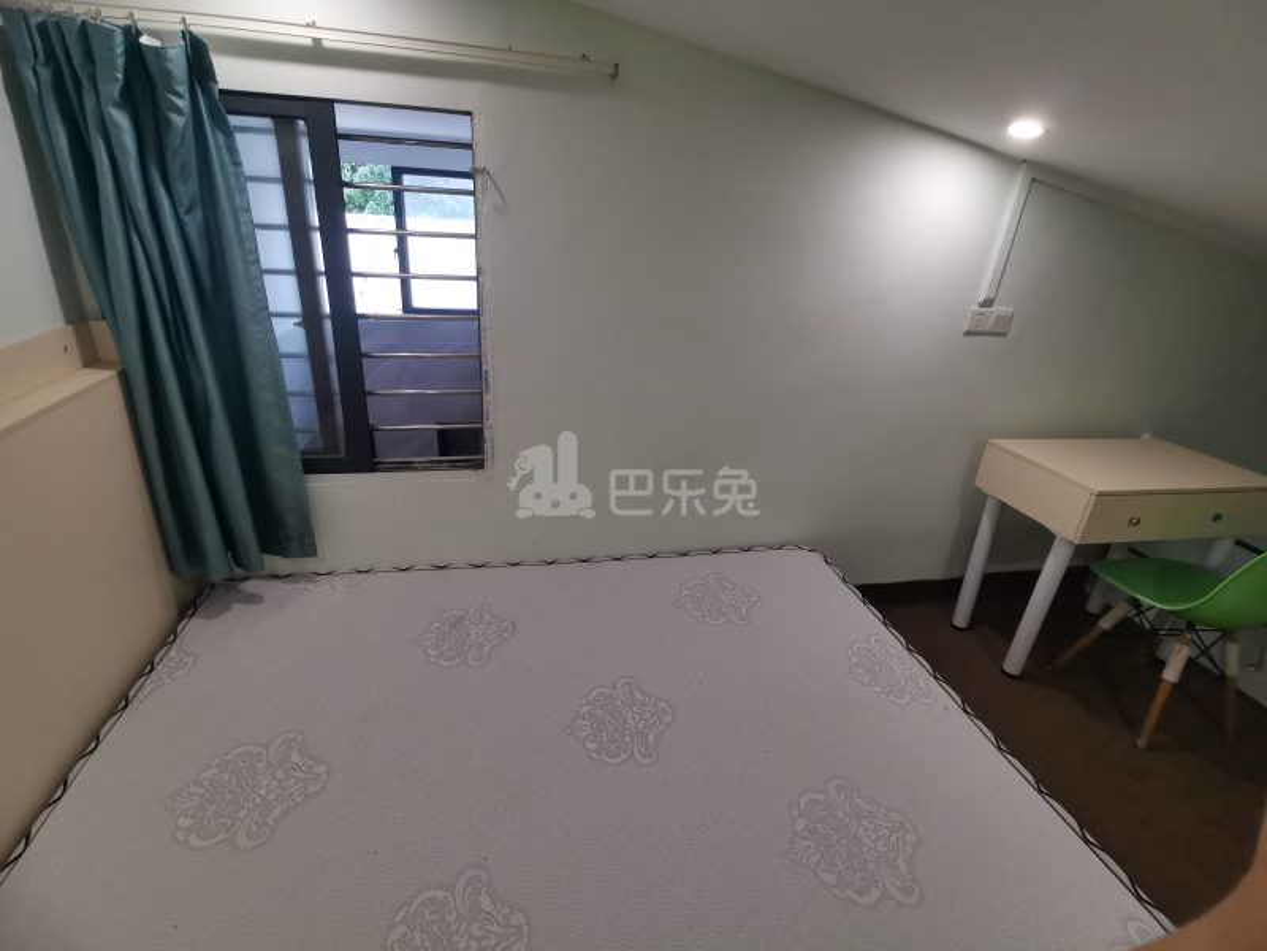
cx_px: 634
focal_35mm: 17
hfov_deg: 91.0
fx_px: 622
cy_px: 476
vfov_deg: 74.7
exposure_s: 1/50
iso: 80
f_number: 2.2
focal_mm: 2.23
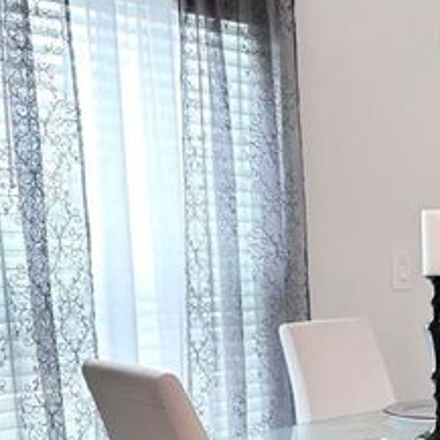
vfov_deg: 24.4
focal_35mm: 69
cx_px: 540
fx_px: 992
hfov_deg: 22.8
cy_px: 379
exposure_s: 1/120
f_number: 1.78
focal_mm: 6.86
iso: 125
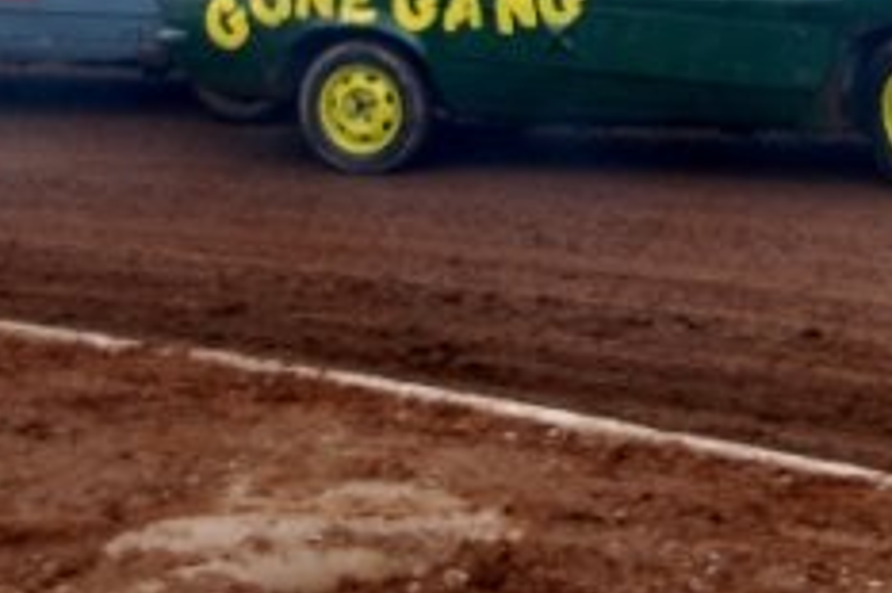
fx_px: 3466
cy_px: -165
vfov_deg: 9.6
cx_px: 689
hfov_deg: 14.6
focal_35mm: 140
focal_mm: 34
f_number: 4.5
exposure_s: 1/400
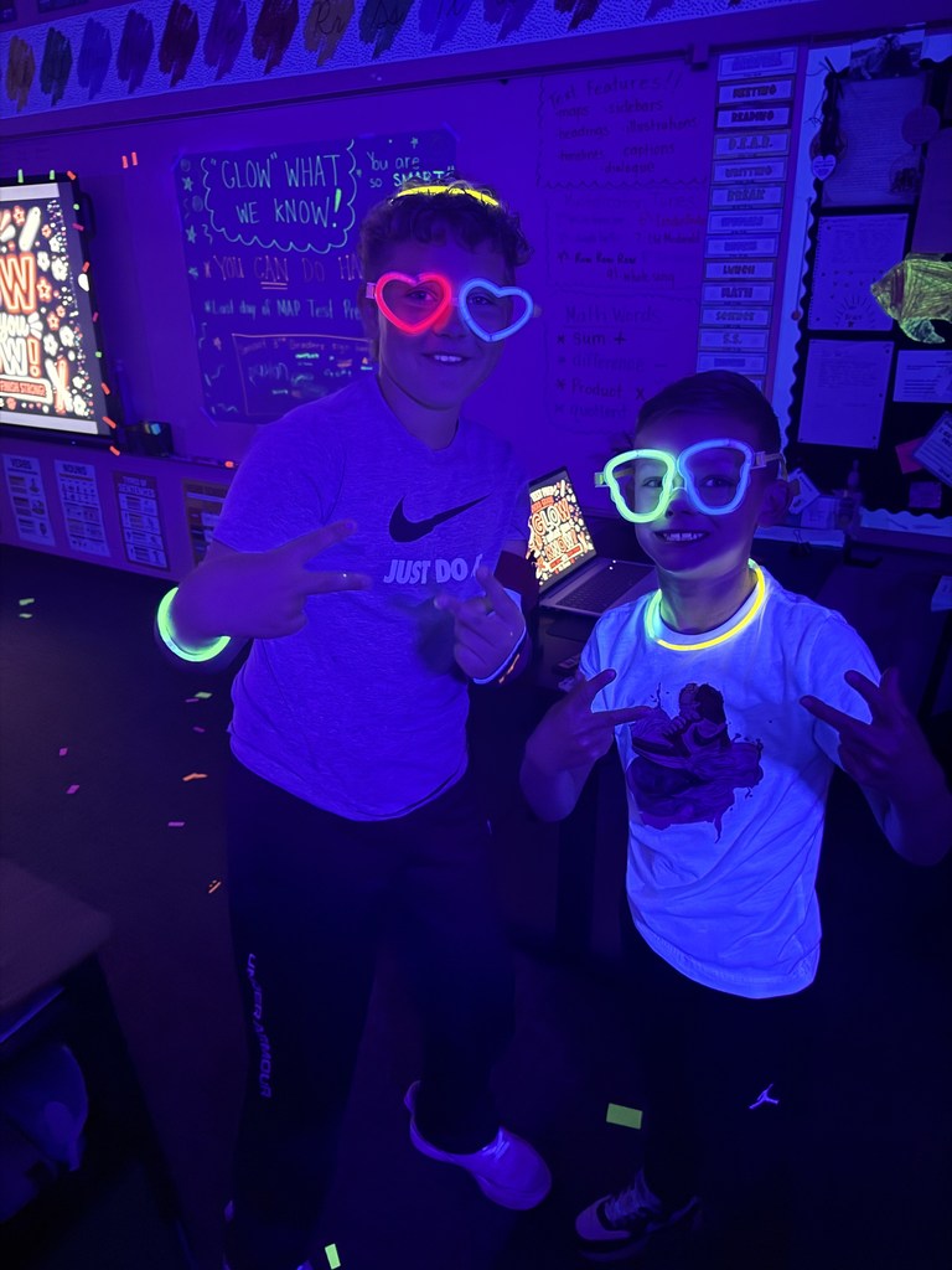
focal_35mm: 24
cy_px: 635
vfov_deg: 71.6
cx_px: 476
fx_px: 880
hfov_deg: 56.8
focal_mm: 6.76
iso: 2000
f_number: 1.78
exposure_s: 1/15
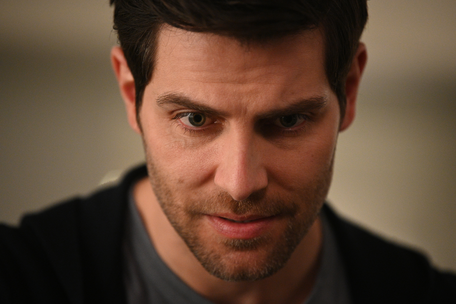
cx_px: 228
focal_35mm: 200
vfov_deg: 6.9
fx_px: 2532
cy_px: 152
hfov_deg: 10.3
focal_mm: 200
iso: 6400
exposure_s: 1/125
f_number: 2.8
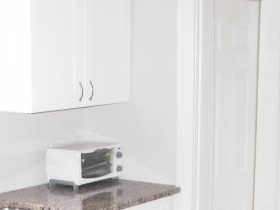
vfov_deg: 16.5
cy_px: 220
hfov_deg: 21.9
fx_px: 704
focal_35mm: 87
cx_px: 15
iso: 100
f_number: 2.13
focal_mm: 8.19
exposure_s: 1/64.2
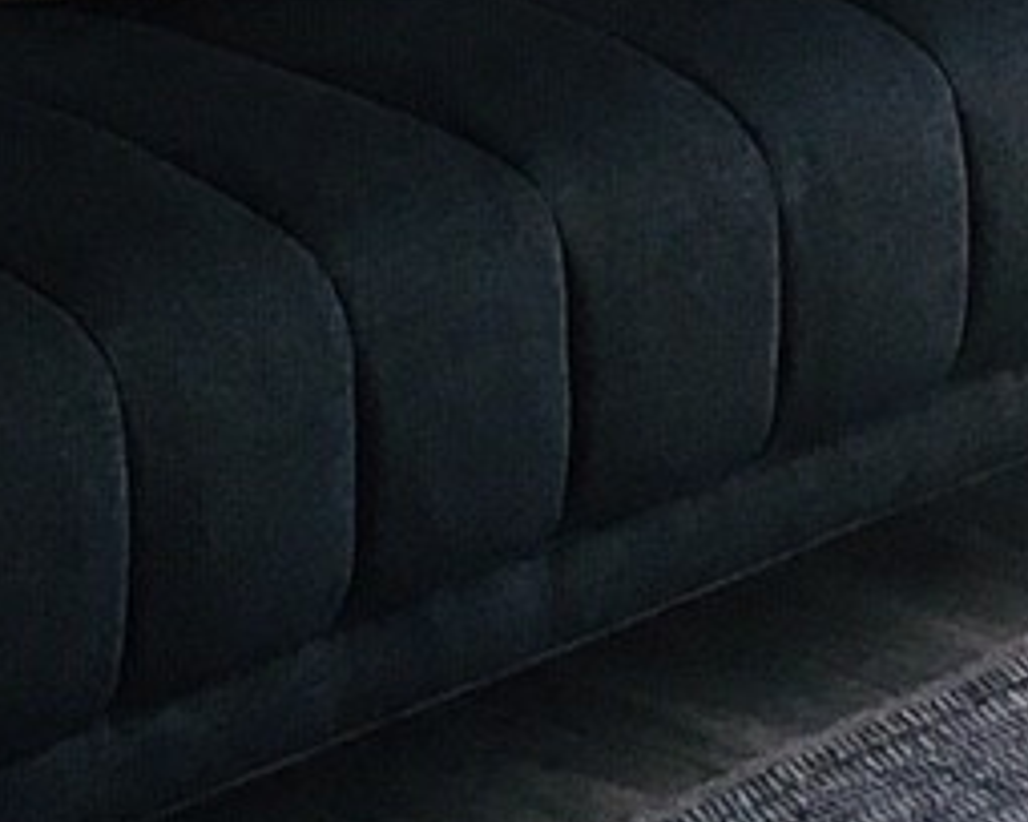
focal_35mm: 224
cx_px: 556
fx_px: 6815
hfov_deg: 8.6
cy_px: -737
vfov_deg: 6.7
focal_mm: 4.15
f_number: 2.2
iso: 64
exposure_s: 1/30
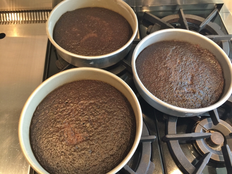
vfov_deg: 48.2
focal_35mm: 29
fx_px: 194
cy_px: 87
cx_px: 116
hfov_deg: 61.7
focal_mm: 4.15
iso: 40
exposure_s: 1/15
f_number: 2.2
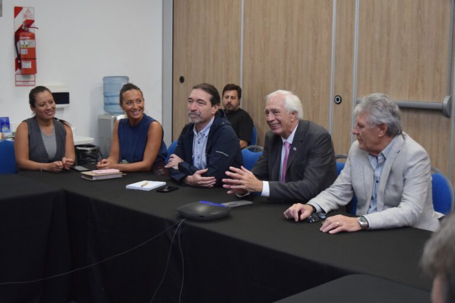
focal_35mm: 42
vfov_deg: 31.9
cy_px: 152
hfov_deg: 46.4
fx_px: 531
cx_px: 228
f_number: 4.2
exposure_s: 1/160
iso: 1600
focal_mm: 28
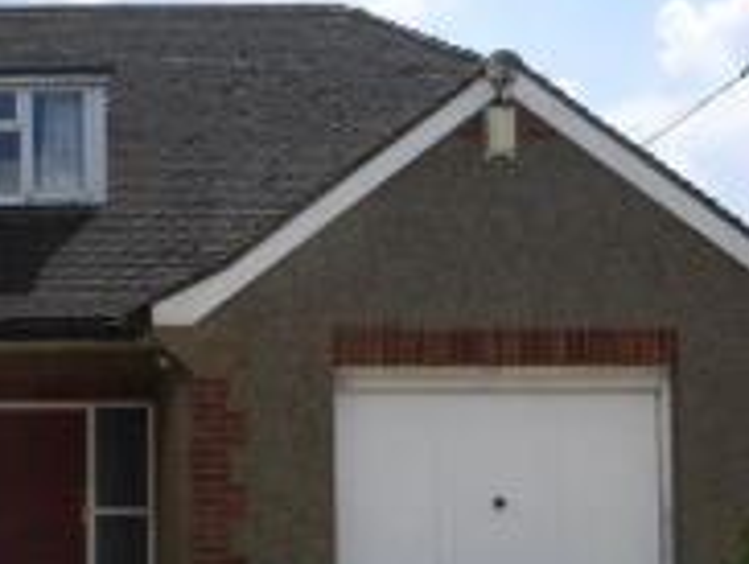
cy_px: 385
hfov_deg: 22.9
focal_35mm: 80
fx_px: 1733
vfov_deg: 18.4
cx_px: -88
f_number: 4
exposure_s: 1/1300
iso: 100
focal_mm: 4.3
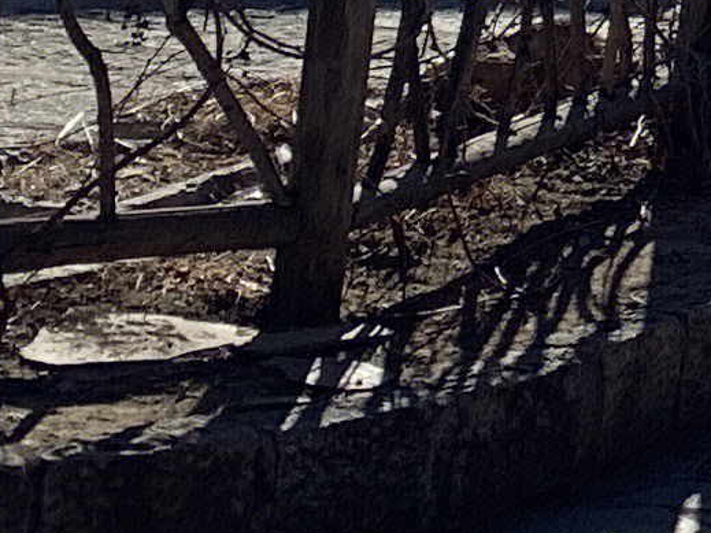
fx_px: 4148
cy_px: -1071
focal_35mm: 202
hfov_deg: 8.2
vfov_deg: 6.7
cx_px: 2203
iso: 25
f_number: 1.8
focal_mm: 4.25
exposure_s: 1/3401
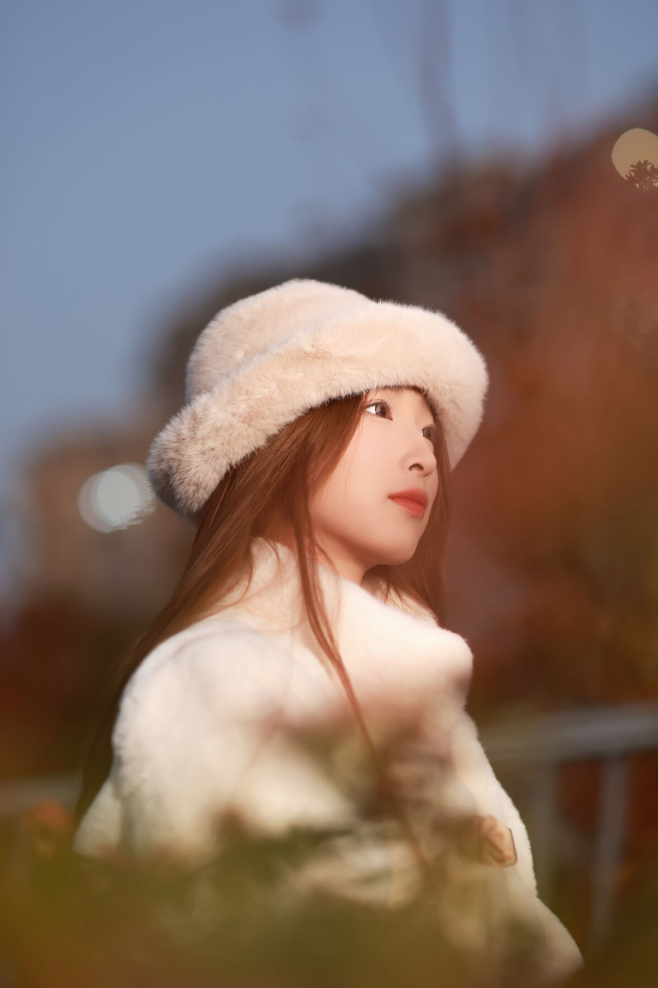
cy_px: 493
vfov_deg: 23.9
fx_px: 2330
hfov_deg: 16.1
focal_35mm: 85
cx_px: 326
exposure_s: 1/125
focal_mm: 85
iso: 500
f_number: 1.8
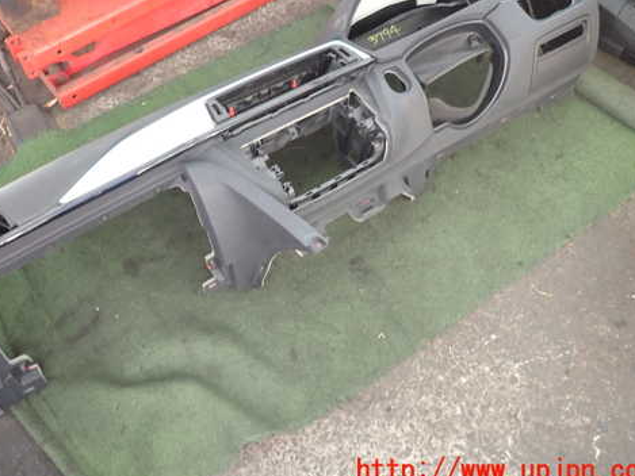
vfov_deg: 43.9
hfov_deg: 56.4
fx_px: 587
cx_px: 256
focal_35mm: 32
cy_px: 184
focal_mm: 4.5
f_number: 2
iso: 200
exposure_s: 1/40
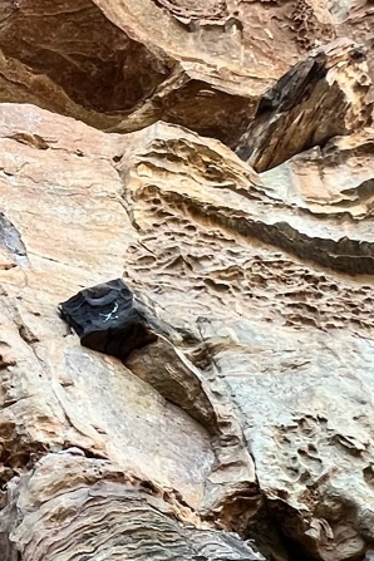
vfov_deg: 31.7
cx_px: -144
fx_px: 966
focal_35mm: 62
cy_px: 127
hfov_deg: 19.7
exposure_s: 1/99
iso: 64
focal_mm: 1.57
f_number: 1.8
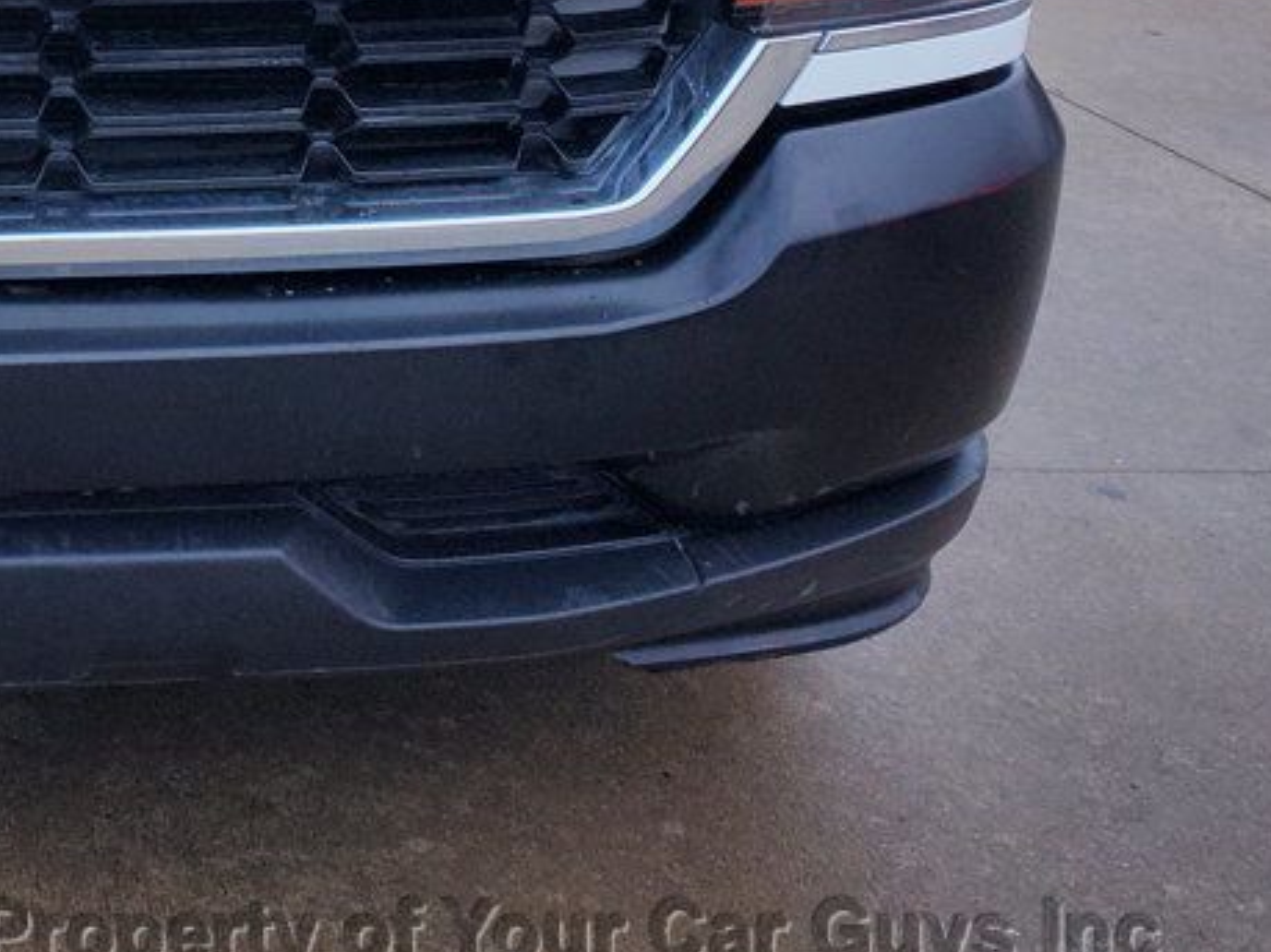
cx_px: -111
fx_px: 2129
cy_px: -36
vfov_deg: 23.9
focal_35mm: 58
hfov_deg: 30.0
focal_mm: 4.3
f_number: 2.4
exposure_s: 1/120
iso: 160
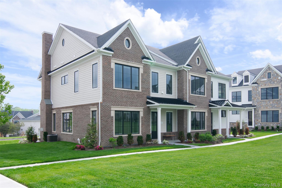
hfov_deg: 67.4
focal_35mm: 27
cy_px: 94
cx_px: 141
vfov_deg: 47.9
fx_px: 211
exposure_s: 1/320
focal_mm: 18
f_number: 13
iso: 640
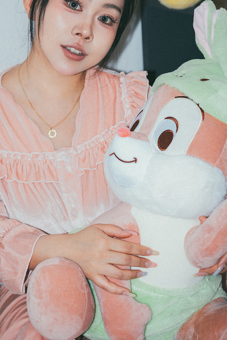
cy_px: 104
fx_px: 804
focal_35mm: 85
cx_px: 103
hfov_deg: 16.1
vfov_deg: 23.8
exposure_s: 1/160
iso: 100
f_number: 3.2
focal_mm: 55
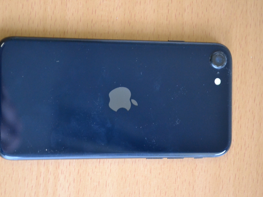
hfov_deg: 21.9
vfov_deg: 16.5
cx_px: 116
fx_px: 680
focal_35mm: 90
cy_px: 98
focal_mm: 55
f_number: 5.6
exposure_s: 1/40
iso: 3200
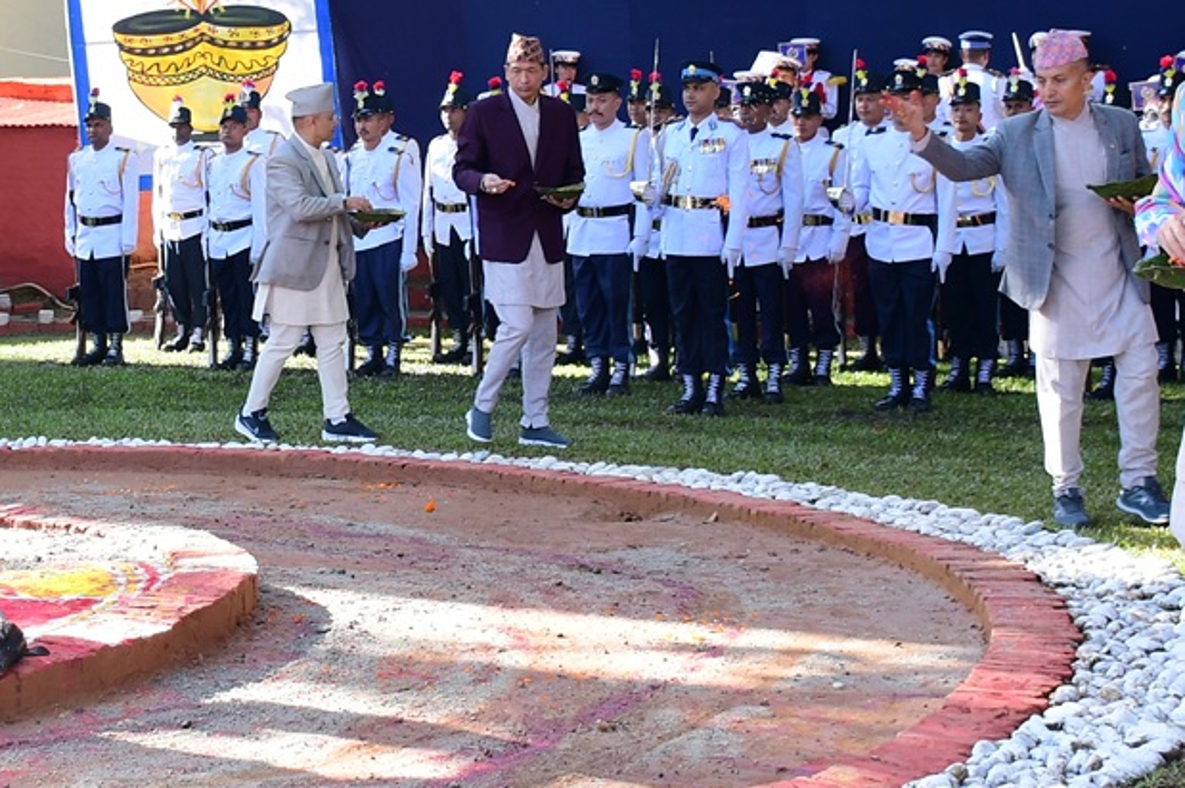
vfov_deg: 16.8
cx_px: 304
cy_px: 206
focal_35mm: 81
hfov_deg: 24.8
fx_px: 2665
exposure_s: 1/250
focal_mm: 20
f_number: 3.5
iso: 320
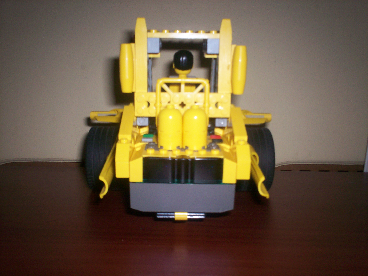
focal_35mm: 36
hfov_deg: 51.4
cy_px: 138
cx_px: 184
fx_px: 383
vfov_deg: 39.7
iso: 140
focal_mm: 6
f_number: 4.5
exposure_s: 1/60
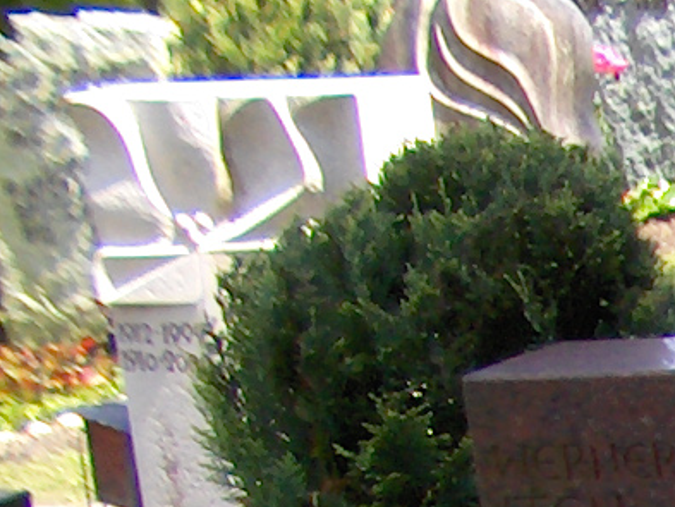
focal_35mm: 205
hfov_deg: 8.4
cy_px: 1176
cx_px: 1894
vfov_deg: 6.9
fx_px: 3999
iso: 100
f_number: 2.6
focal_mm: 5.8
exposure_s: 1/345
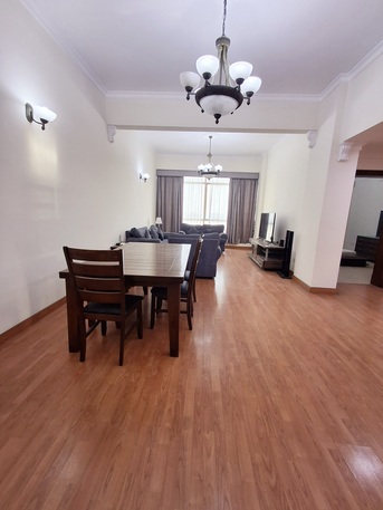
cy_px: 255
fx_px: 236
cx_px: 192
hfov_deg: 78.1
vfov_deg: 94.5
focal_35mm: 16
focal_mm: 1.64
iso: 40
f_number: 2.2
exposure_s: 1/40
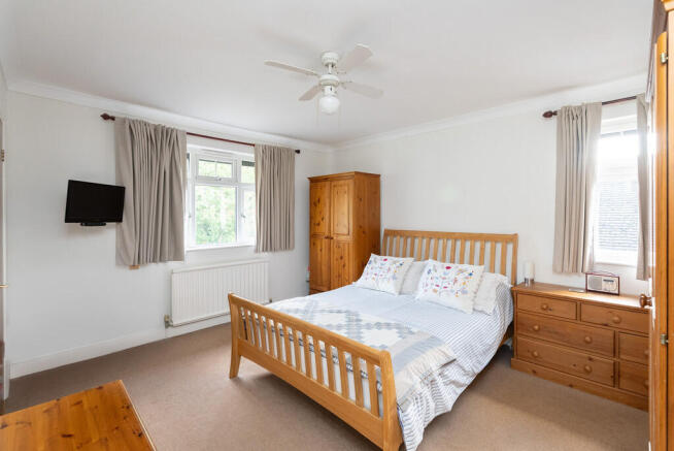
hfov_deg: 96.7
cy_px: 226
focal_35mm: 16
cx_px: 337
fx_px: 300
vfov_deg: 73.8
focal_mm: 16
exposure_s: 1/30
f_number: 7.1
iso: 2000
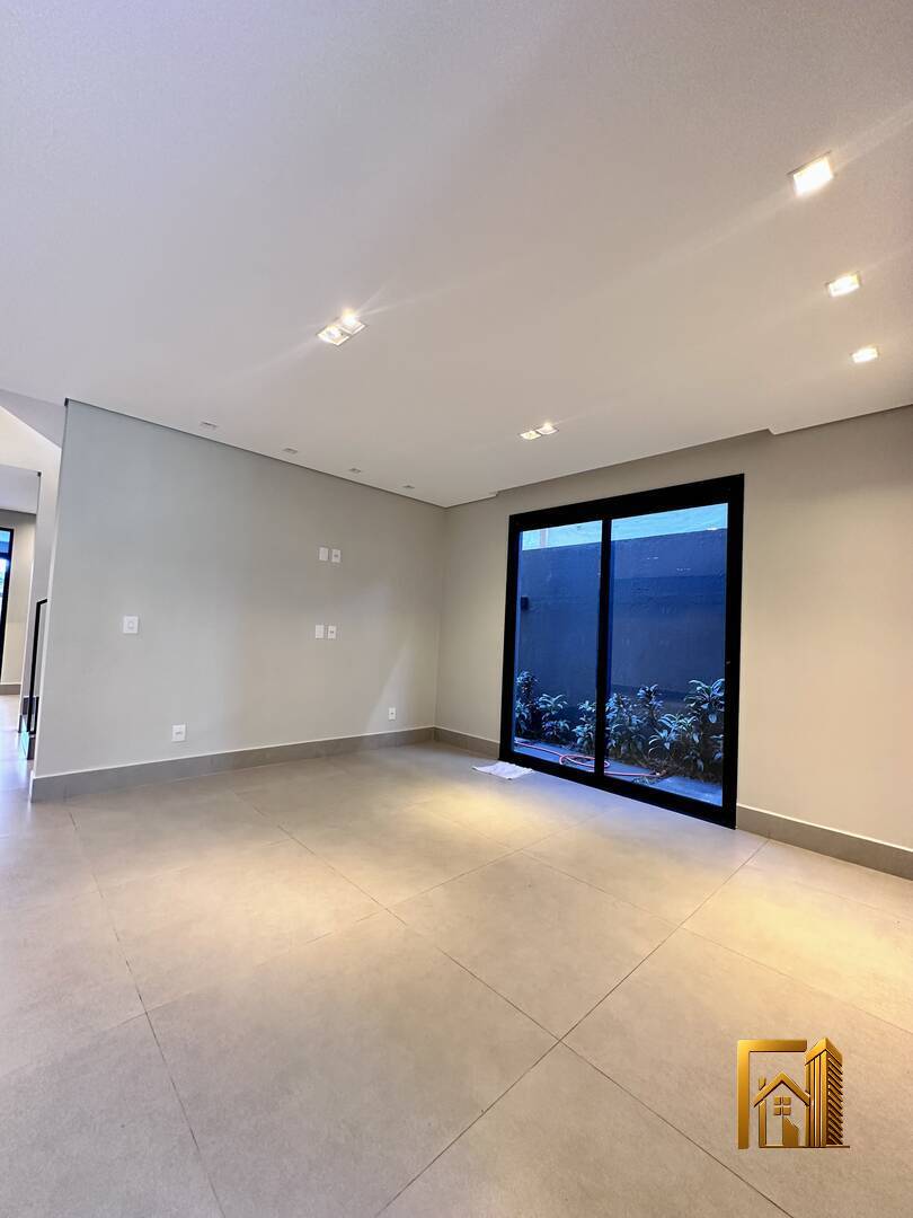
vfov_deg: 102.1
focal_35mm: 14
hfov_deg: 85.7
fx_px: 492
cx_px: 456
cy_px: 609
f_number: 2.2
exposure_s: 1/60
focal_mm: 2.22
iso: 250
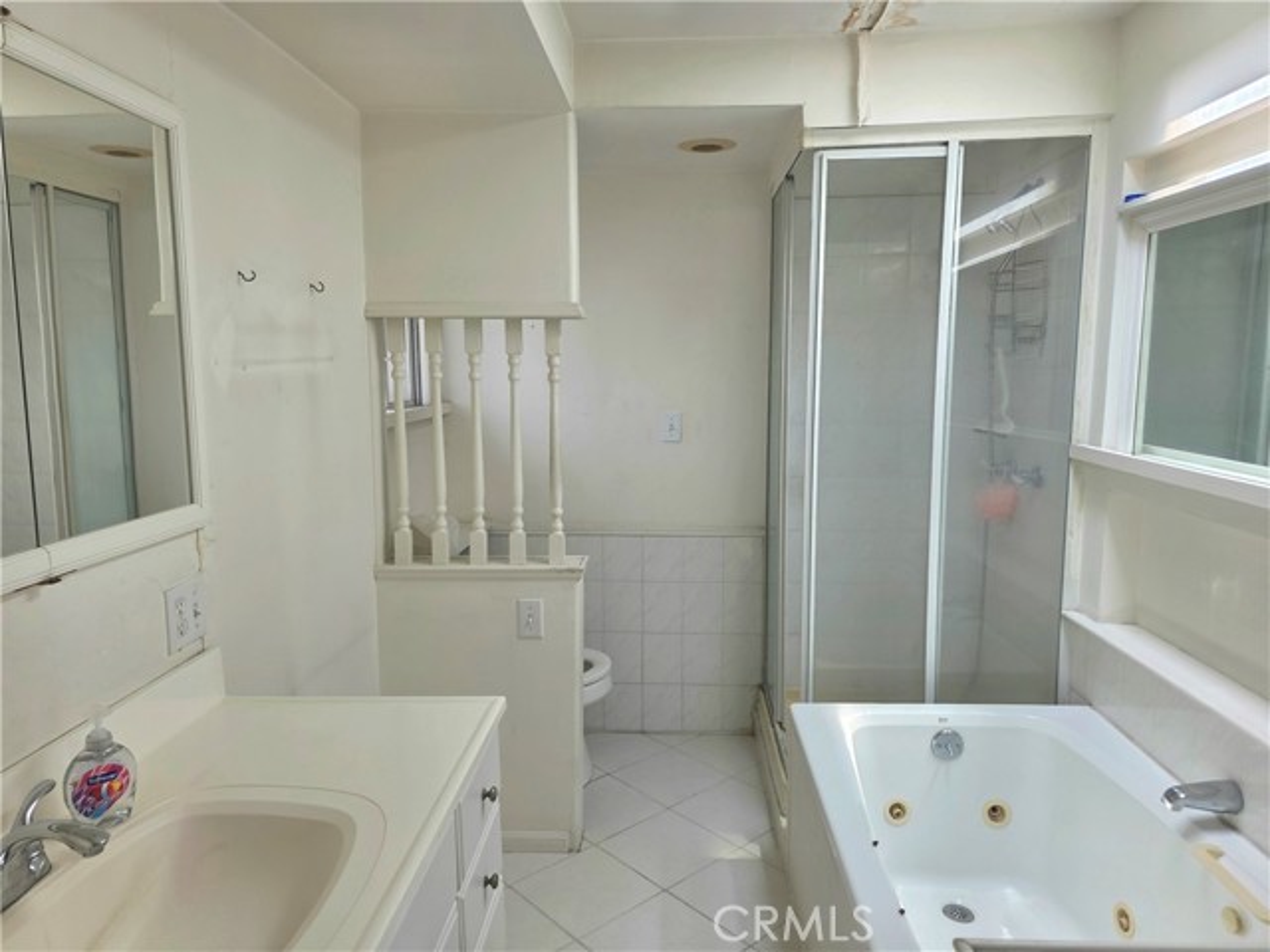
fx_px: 844
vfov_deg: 58.9
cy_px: 476
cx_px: 635
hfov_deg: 73.9
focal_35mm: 23
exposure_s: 1/182
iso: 50
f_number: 1.7
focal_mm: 6.3
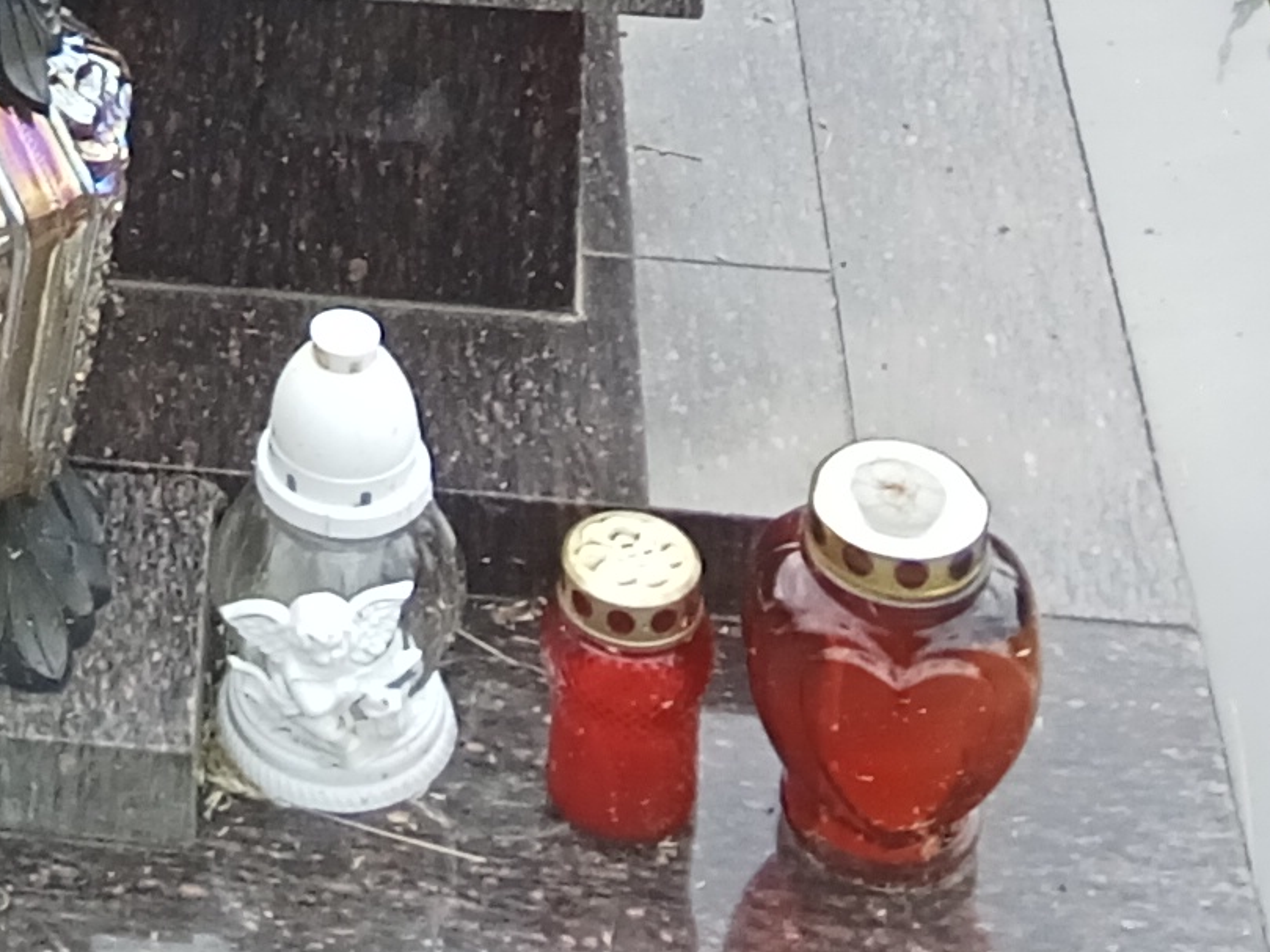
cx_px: -239
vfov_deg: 12.1
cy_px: -936
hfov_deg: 17.3
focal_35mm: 109
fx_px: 3997
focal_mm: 2.79
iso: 200
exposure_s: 1/289
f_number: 2
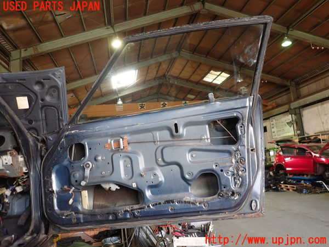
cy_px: 124
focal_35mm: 25
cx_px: 164
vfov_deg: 54.9
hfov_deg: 69.4
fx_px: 238
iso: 200
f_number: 2
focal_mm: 4.5
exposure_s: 1/50
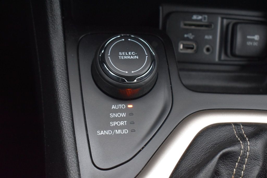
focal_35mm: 57
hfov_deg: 35.1
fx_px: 423
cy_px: 89
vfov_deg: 23.8
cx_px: 134
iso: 1600
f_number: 5.6
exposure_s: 1/15
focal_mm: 38
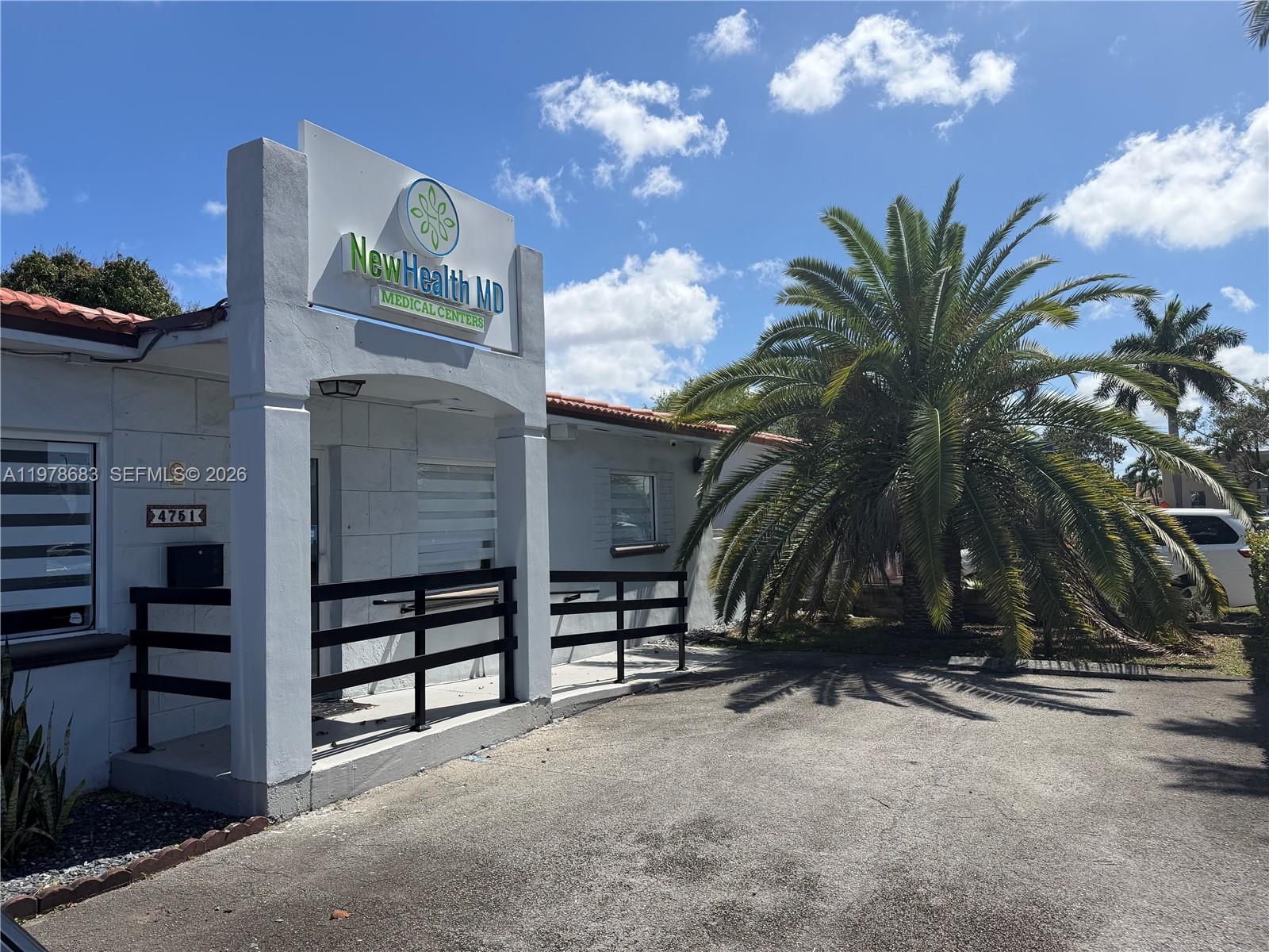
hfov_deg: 71.6
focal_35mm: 24
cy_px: 476
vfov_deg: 56.8
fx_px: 880
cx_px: 634
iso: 80
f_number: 1.78
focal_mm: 6.76
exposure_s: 1/5714
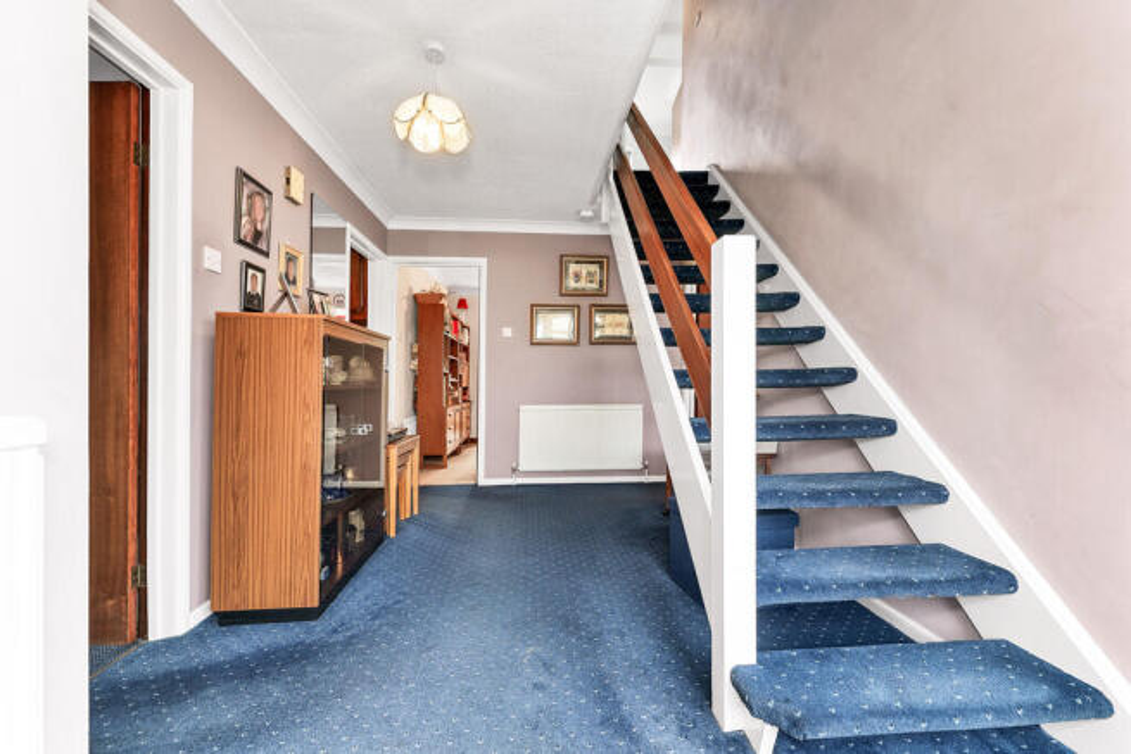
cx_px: 566
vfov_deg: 81.2
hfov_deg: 104.2
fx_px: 440
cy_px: 377
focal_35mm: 14
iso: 640
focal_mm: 14
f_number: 6.3
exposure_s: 1/10
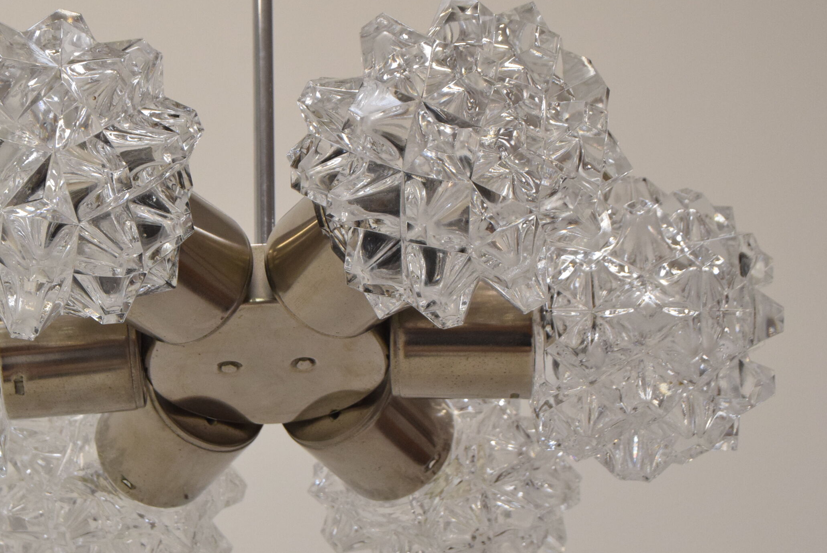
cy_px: 326
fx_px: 2506
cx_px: 266
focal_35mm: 109
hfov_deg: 18.7
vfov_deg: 12.6
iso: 1600
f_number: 9
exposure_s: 1/320
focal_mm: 50
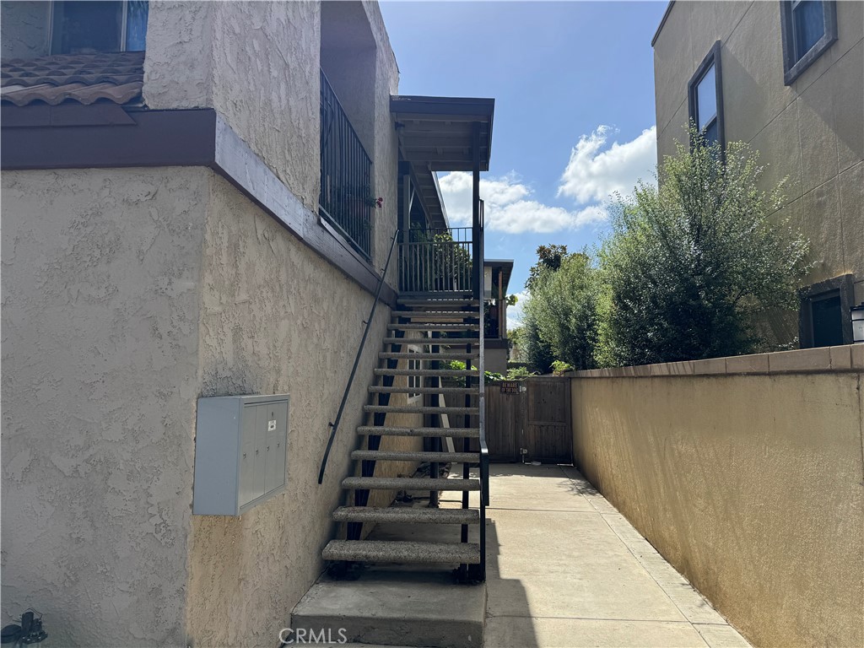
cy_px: 324
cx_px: 432
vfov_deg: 56.8
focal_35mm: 24
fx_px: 599
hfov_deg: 71.6
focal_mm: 6.76
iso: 80
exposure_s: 1/4310
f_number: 1.78
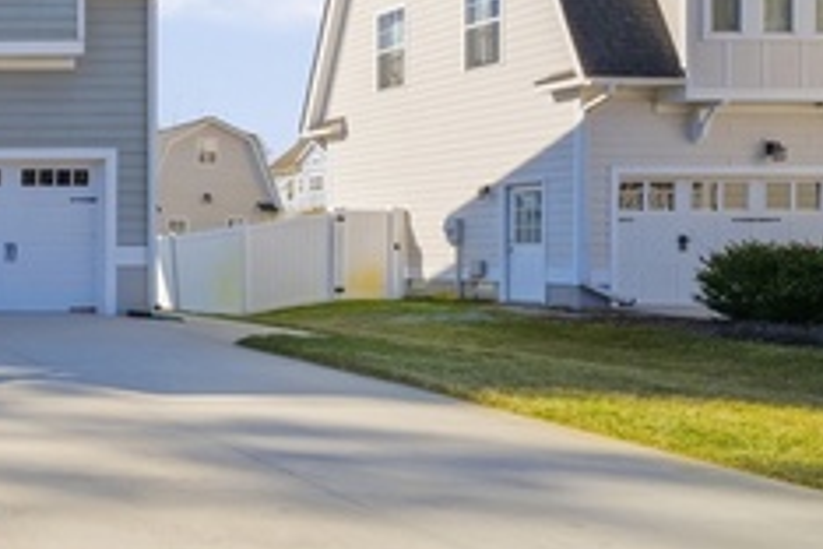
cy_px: 252
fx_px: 937
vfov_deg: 32.6
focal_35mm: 41
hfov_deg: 31.5
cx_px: -331
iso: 250
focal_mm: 12
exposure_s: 1/2500
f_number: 8
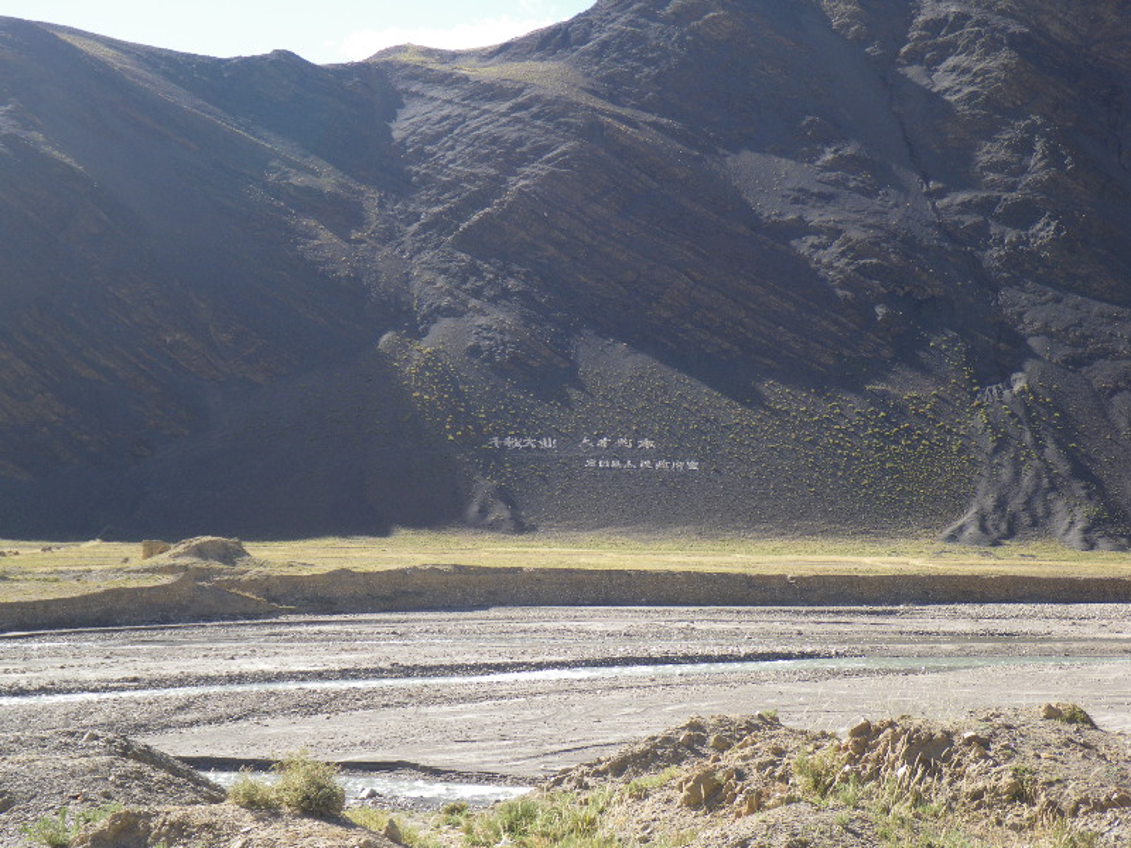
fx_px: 2026
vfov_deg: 23.7
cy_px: 424
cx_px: 566
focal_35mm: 62
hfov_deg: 31.2
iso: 50
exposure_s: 1/100
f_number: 4.6
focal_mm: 11.1
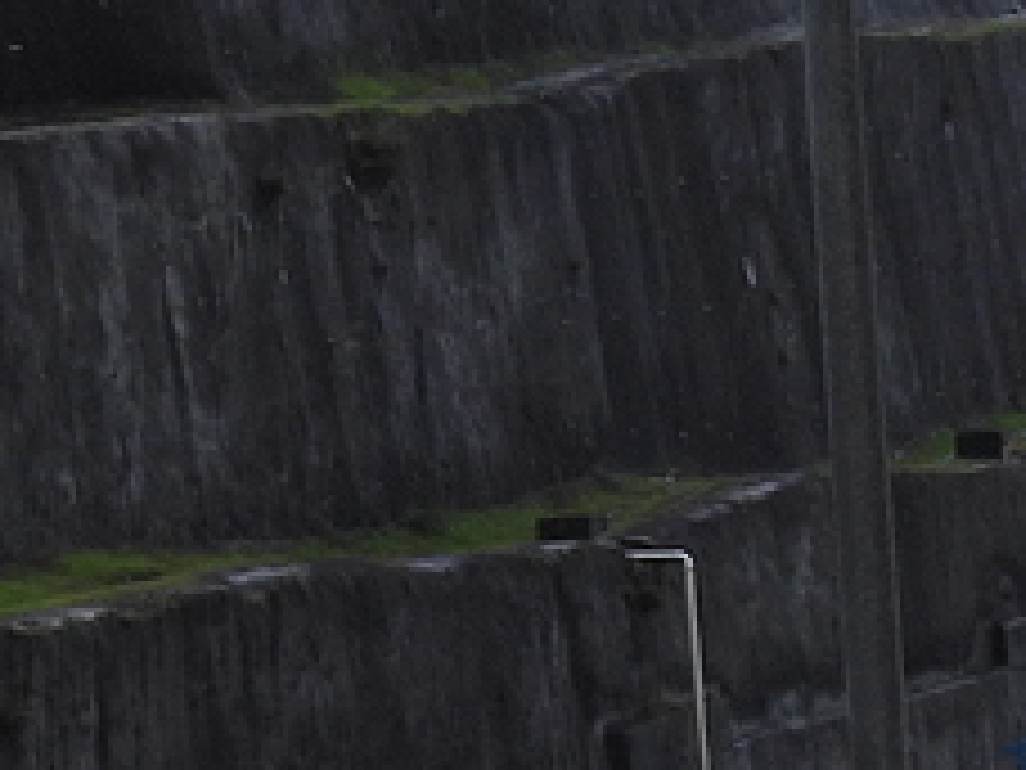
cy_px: 500
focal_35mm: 309
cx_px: 531
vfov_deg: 4.8
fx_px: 9159
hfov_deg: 6.4
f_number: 3.5
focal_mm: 9.8
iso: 100
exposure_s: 1/1600
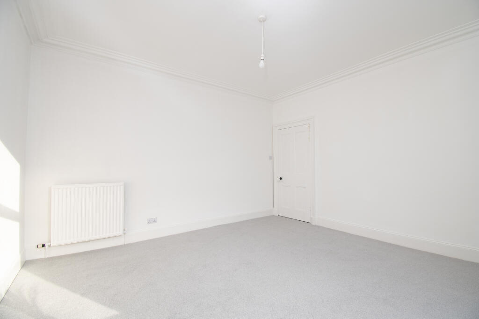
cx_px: 240
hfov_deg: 100.4
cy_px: 160
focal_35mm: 15
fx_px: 200
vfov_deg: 77.3
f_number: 9
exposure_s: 1/20
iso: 250
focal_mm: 10
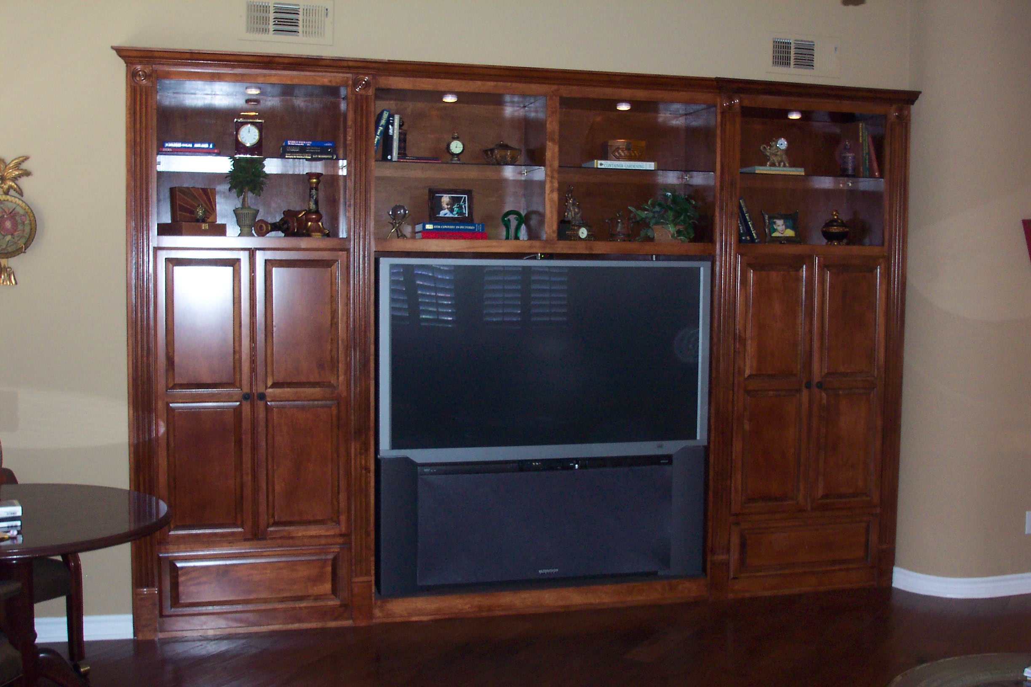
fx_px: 1002
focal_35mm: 35
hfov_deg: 54.4
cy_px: 344
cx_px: 516
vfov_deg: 37.9
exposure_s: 1/30
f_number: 2.8
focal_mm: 7.5
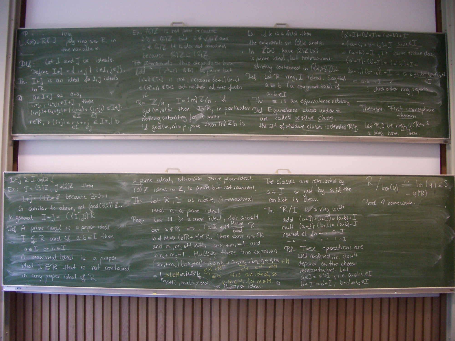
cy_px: 167
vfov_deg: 39.7
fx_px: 473
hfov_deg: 51.4
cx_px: 226
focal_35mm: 36
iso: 200
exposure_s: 1/30
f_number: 2.6
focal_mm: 5.8
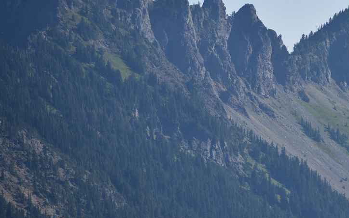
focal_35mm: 451
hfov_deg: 4.7
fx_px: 4290
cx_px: 285
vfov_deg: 2.9
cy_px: 90
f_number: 6.3
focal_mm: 250
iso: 100
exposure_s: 1/500
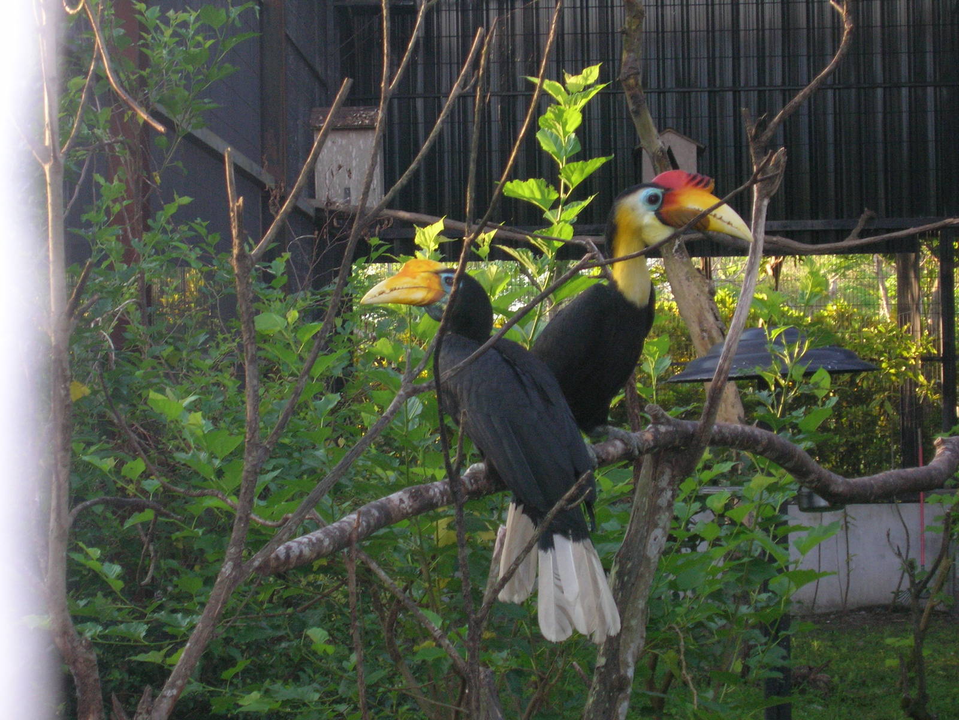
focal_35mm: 94
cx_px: 480
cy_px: 360
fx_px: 2604
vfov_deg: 15.7
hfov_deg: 20.9
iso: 118
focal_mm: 15.7
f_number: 4.7
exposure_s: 1/60.1
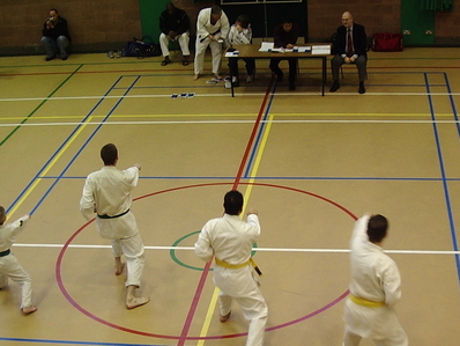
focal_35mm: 62
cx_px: 223
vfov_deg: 23.6
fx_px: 824
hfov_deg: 31.2
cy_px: 218
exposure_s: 1/15
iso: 100
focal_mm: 5.8
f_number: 2.6
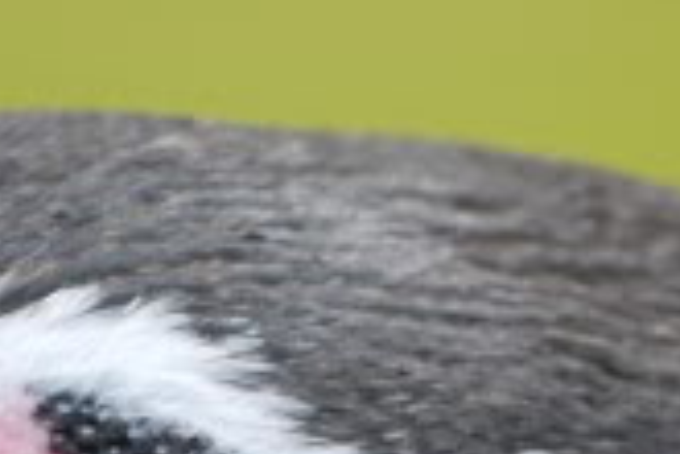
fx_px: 35131
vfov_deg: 0.7
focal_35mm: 1860
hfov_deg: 1.1
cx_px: 521
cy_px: 444
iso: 100
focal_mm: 200
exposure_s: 1/125
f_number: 5.6
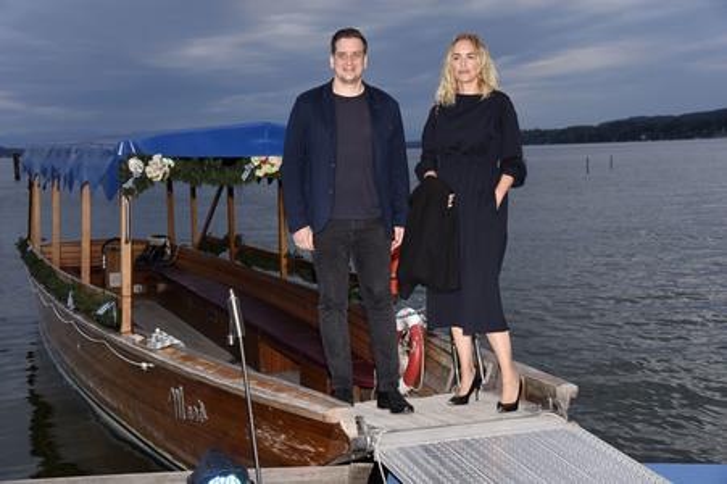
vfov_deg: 27.0
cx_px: 364
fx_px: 1009
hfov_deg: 39.6
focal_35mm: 50
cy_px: 242
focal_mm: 50
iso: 1250
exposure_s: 1/160
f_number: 6.3
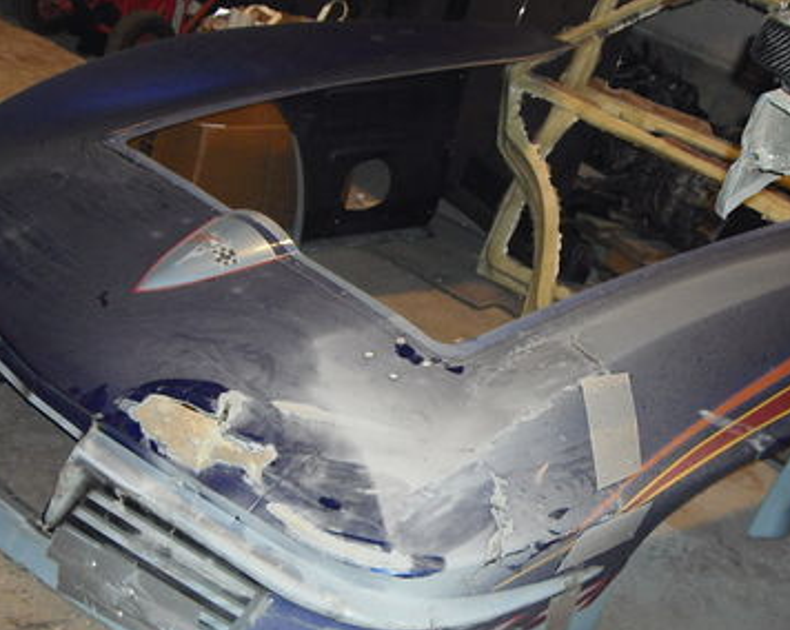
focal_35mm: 65
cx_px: 477
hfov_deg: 29.1
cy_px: 388
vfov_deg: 23.4
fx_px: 1518
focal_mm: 6.2
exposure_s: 1/60
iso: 200
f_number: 2.7
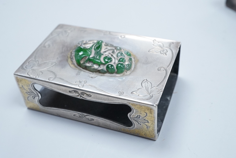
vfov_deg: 29.9
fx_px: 295
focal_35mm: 45
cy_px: 79
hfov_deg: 43.6
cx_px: 118
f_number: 16
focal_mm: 30
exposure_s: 1/80
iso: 2500
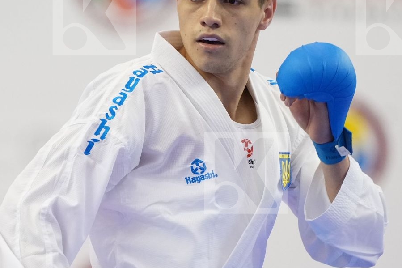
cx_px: 94
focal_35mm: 601
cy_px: 173
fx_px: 6709
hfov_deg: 3.4
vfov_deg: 2.3
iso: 3200
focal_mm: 200
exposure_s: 1/1000
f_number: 2.8
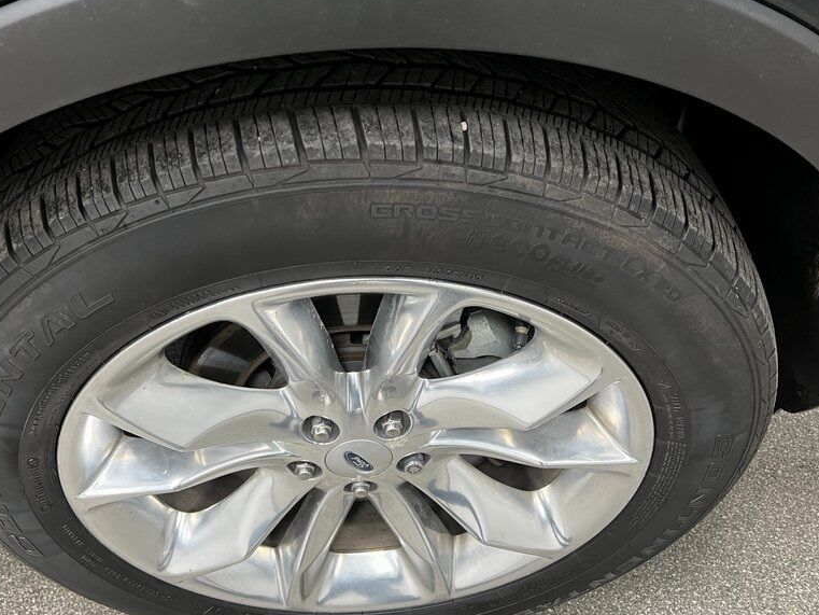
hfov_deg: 52.5
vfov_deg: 40.7
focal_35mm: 35
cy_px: 331
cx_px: 370
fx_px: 828
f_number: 1.5
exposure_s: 1/60
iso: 160
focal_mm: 5.7
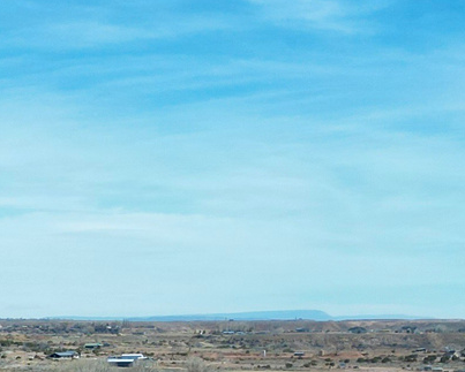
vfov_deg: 12.2
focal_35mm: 119
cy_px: 616
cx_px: -168
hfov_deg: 15.3
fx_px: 1639
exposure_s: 1/3200
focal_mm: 6.72
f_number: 1.7
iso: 100
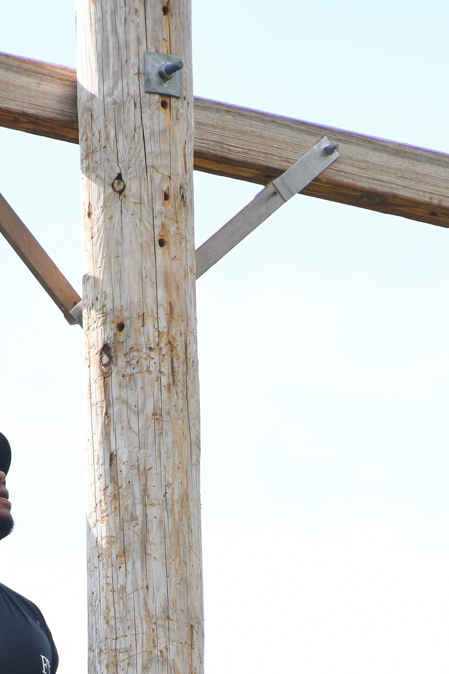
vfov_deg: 2.7
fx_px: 14232
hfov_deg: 1.8
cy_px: 718
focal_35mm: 761
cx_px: 167
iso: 800
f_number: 10
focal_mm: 220
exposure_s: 1/800
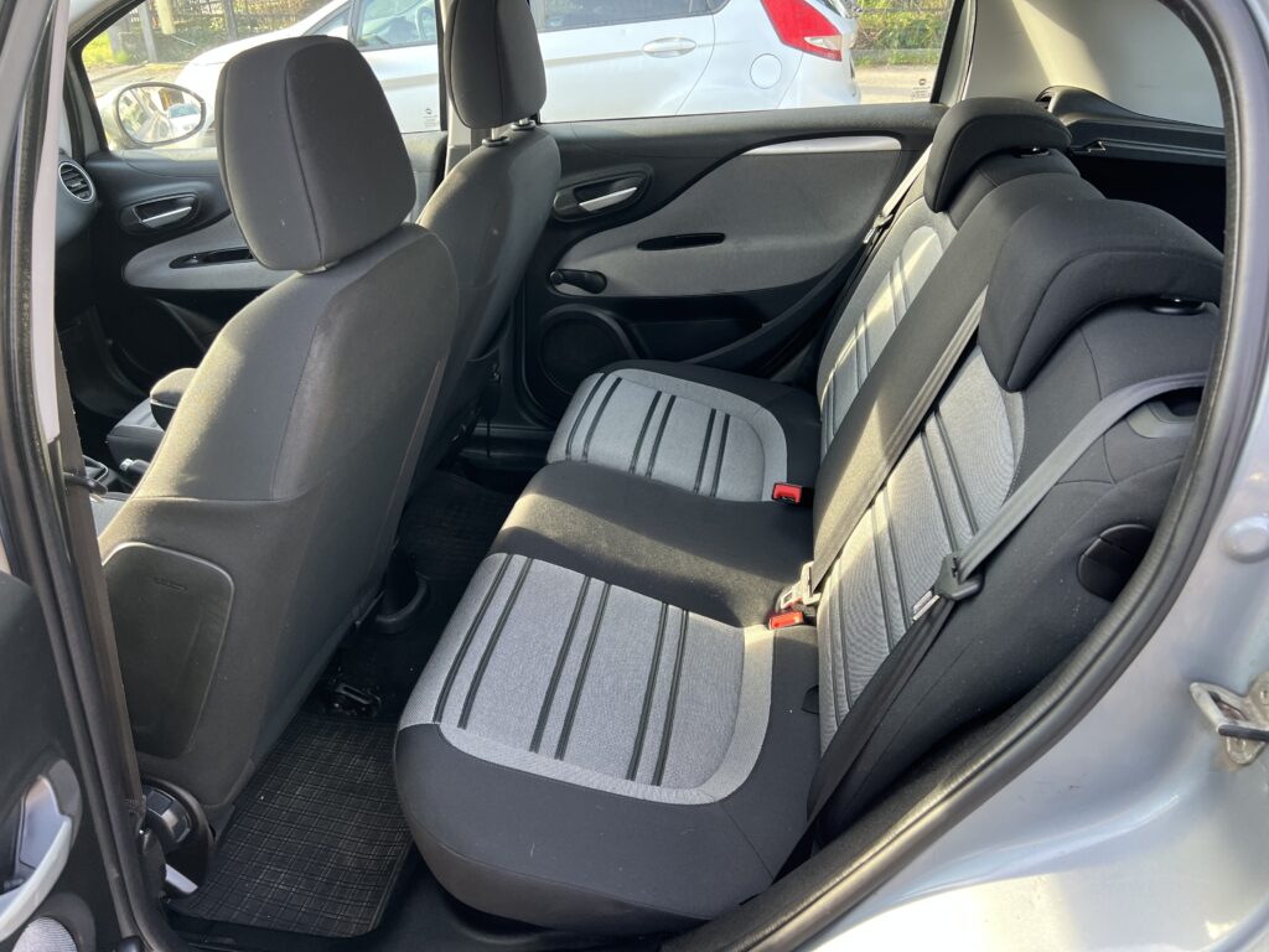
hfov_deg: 67.3
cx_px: 634
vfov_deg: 53.1
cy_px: 476
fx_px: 953
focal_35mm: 26
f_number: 1.5
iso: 64
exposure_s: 1/121
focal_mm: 5.7
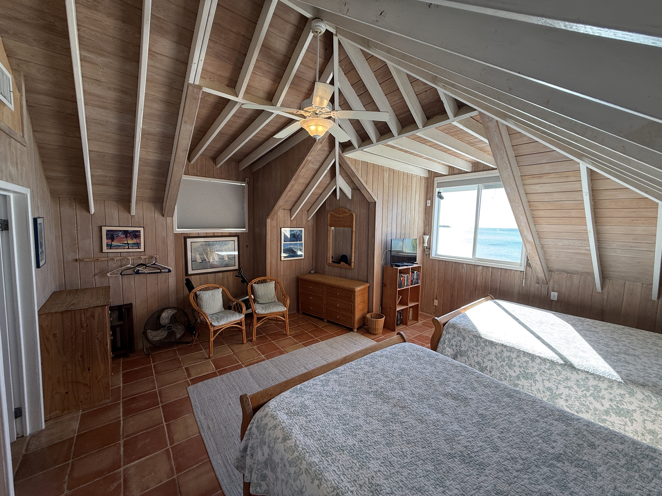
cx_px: 331
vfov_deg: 85.7
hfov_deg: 102.1
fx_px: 268
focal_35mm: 14
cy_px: 248
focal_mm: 2.22
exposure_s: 1/99
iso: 64
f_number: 2.2
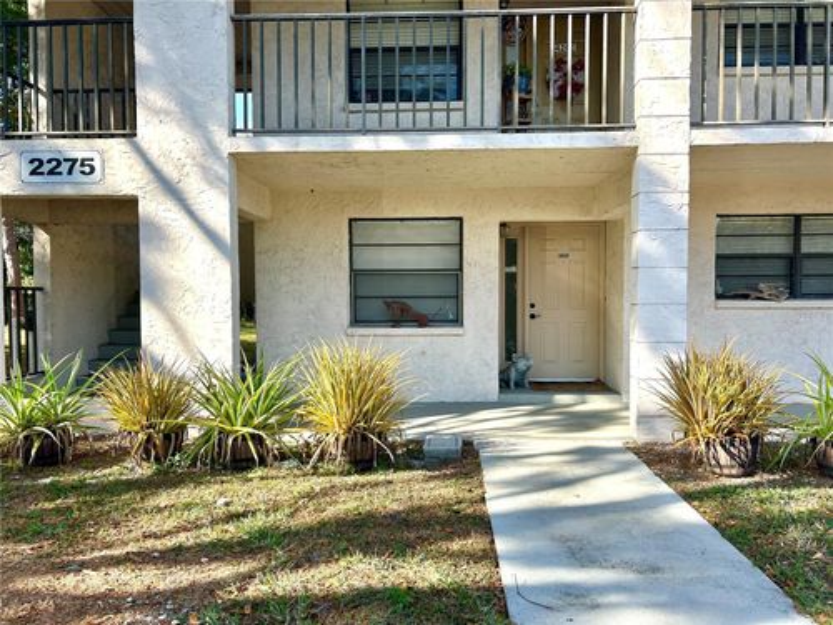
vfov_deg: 53.1
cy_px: 312
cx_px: 416
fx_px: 626
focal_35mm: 26
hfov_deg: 67.3
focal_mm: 5.7
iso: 50
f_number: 1.5
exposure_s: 1/1326
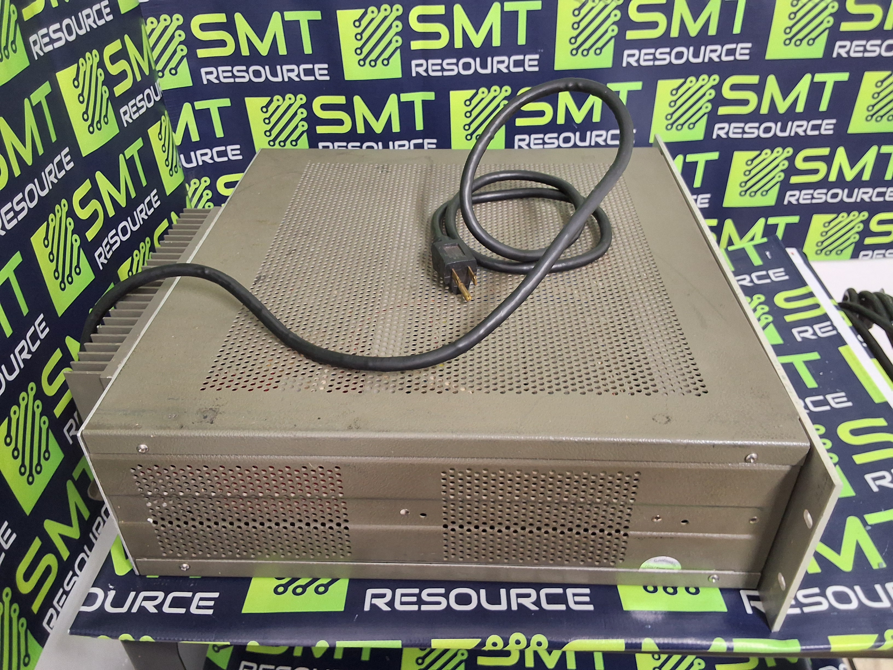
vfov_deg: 49.7
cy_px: 335
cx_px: 446
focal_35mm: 28
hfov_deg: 63.4
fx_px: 722
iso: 200
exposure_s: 1/30
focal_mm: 2.91
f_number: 1.9
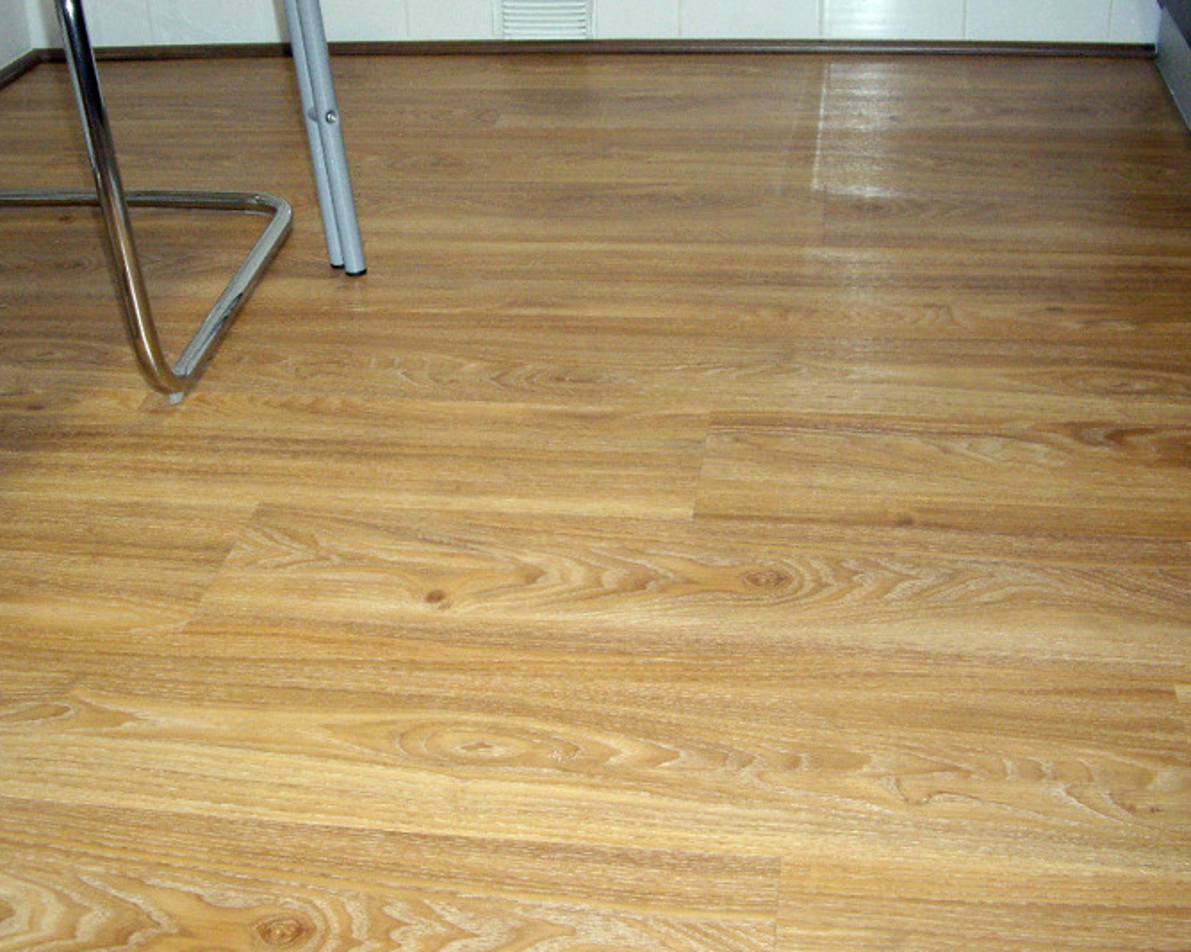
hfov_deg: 37.3
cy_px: 497
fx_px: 1762
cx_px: 524
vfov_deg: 30.2
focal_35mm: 50
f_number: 2.8
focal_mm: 7.9
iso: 400
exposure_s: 1/40
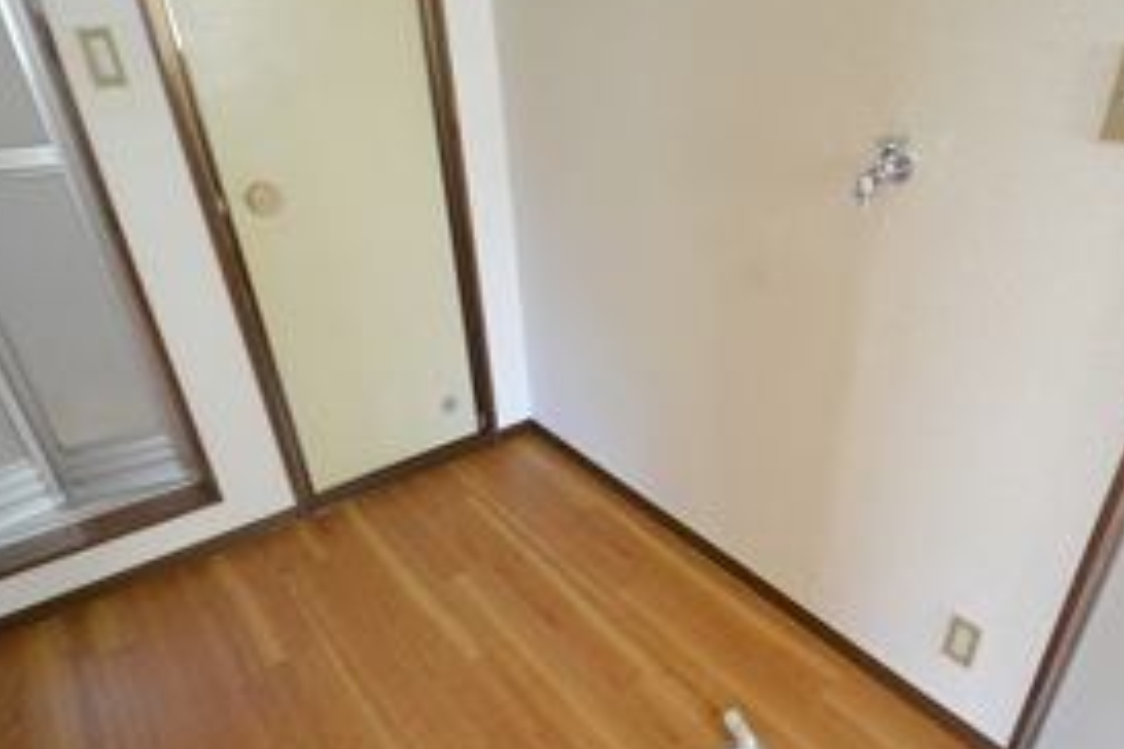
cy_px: 426
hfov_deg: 77.9
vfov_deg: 57.0
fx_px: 687
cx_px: 659
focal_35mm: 22
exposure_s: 1/125
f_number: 5.6
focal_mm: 10
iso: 3200
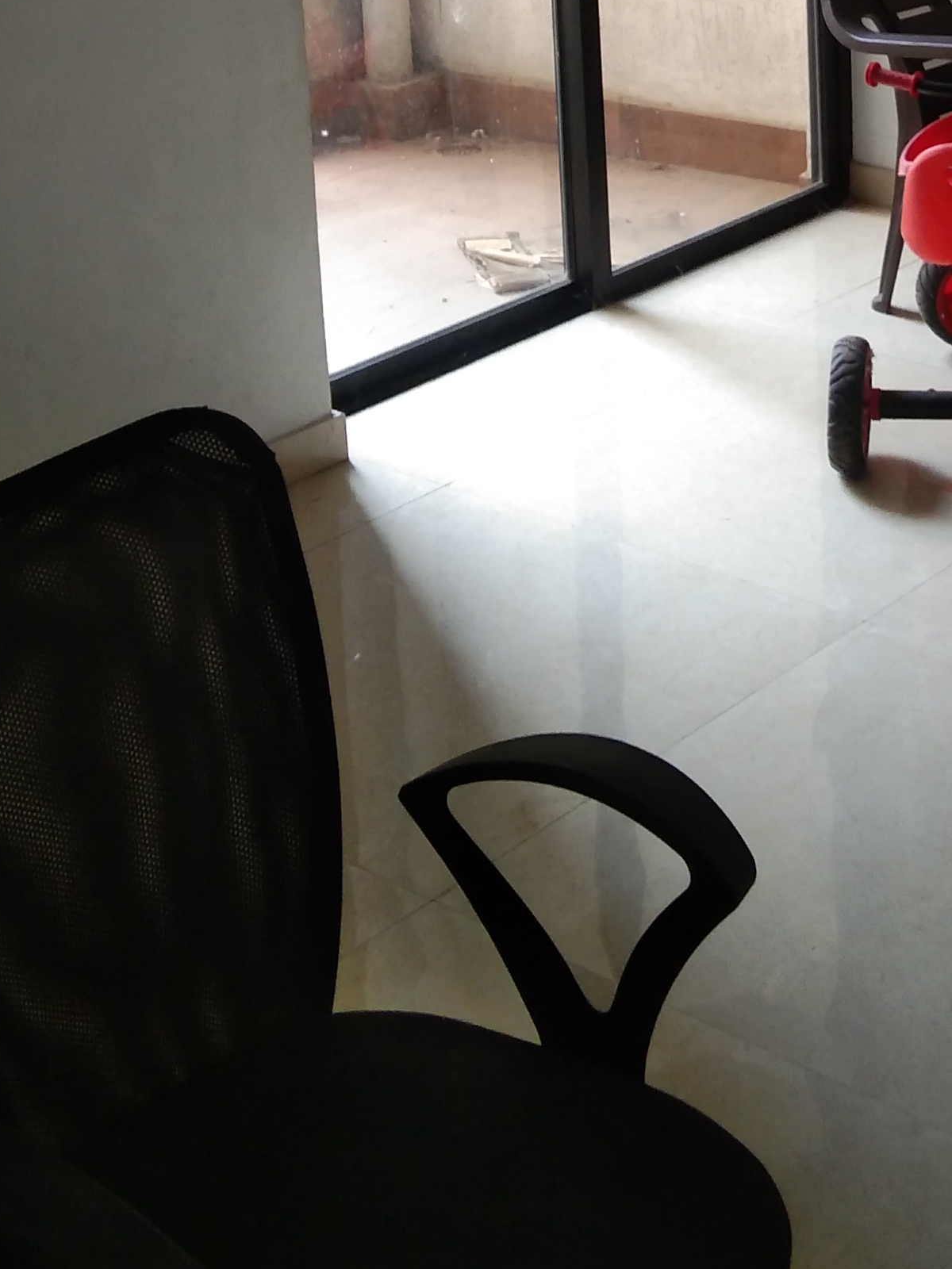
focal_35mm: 78
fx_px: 2860
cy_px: -74
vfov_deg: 23.7
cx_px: 896
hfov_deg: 18.5
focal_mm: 3.65
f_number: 2.2
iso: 196
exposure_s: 1/50
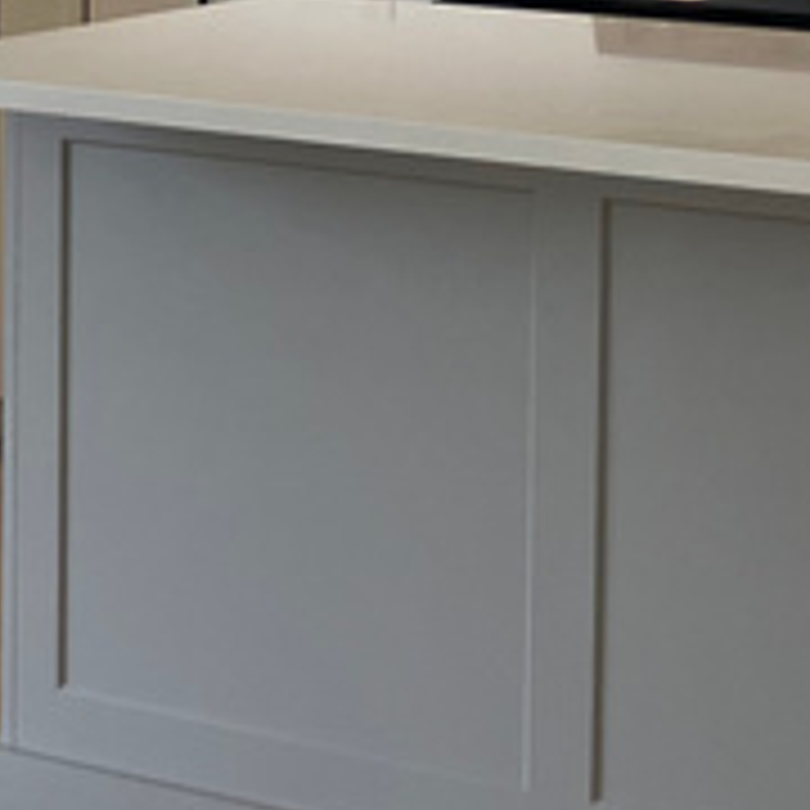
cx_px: -202
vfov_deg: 12.2
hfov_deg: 12.1
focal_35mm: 141
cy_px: -72
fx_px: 3733
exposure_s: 1/120
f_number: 1.8
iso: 32
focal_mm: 3.99
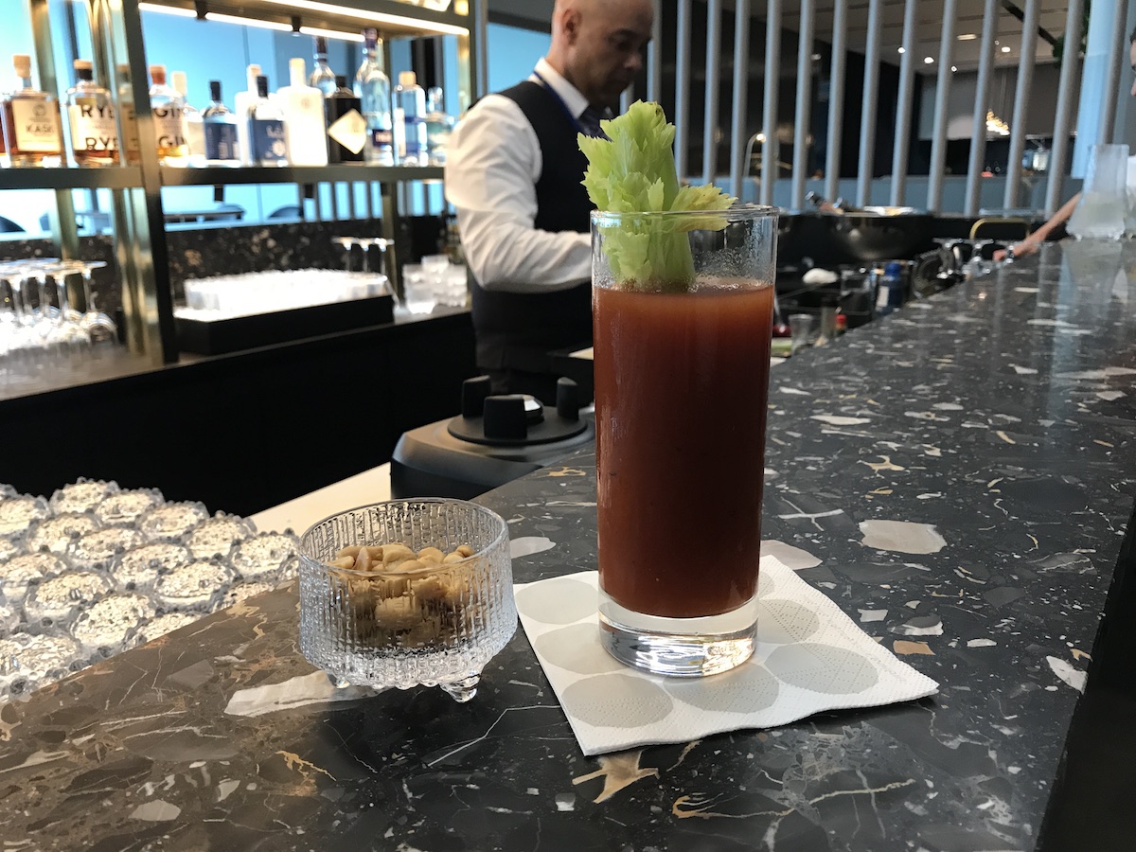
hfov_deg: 63.4
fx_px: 919
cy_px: 426
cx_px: 568
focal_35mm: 28
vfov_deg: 49.7
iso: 40
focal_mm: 3.99
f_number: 1.8
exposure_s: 1/23
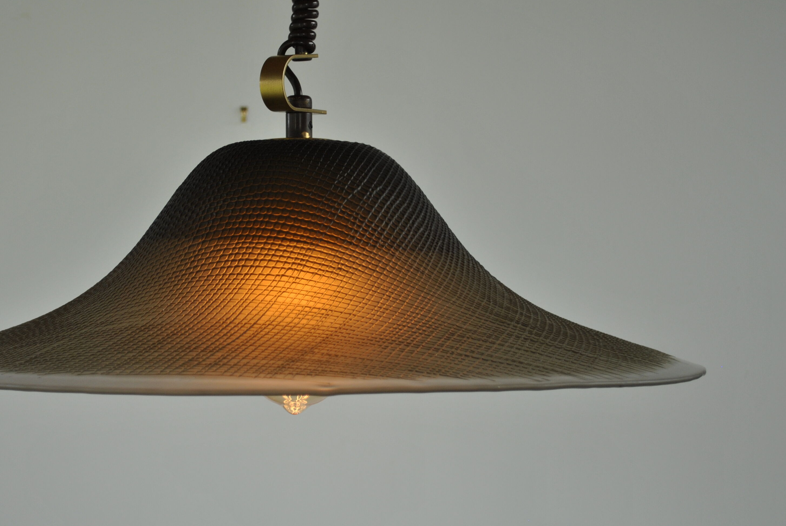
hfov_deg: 25.2
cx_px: 281
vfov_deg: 17.1
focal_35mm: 80
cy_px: 263
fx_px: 1749
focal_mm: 40
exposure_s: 1/125
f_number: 5.3
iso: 200
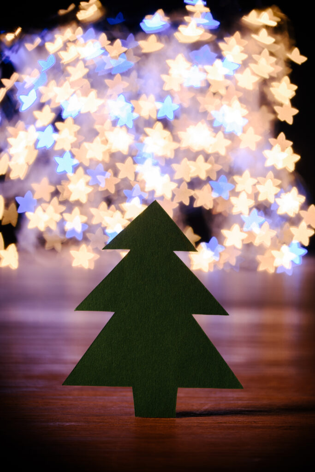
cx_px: 158
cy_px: 236
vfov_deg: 19.5
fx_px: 1378
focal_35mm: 105
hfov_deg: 13.0
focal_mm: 105
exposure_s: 1/5
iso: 200
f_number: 3.5
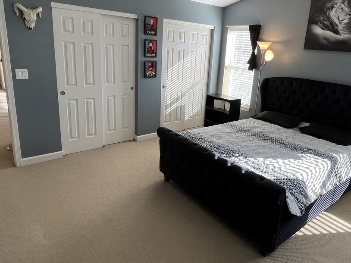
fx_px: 233
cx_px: 197
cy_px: 114
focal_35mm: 23
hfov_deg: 73.6
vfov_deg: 58.6
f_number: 1.8
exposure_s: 1/120
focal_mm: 1.57
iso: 64
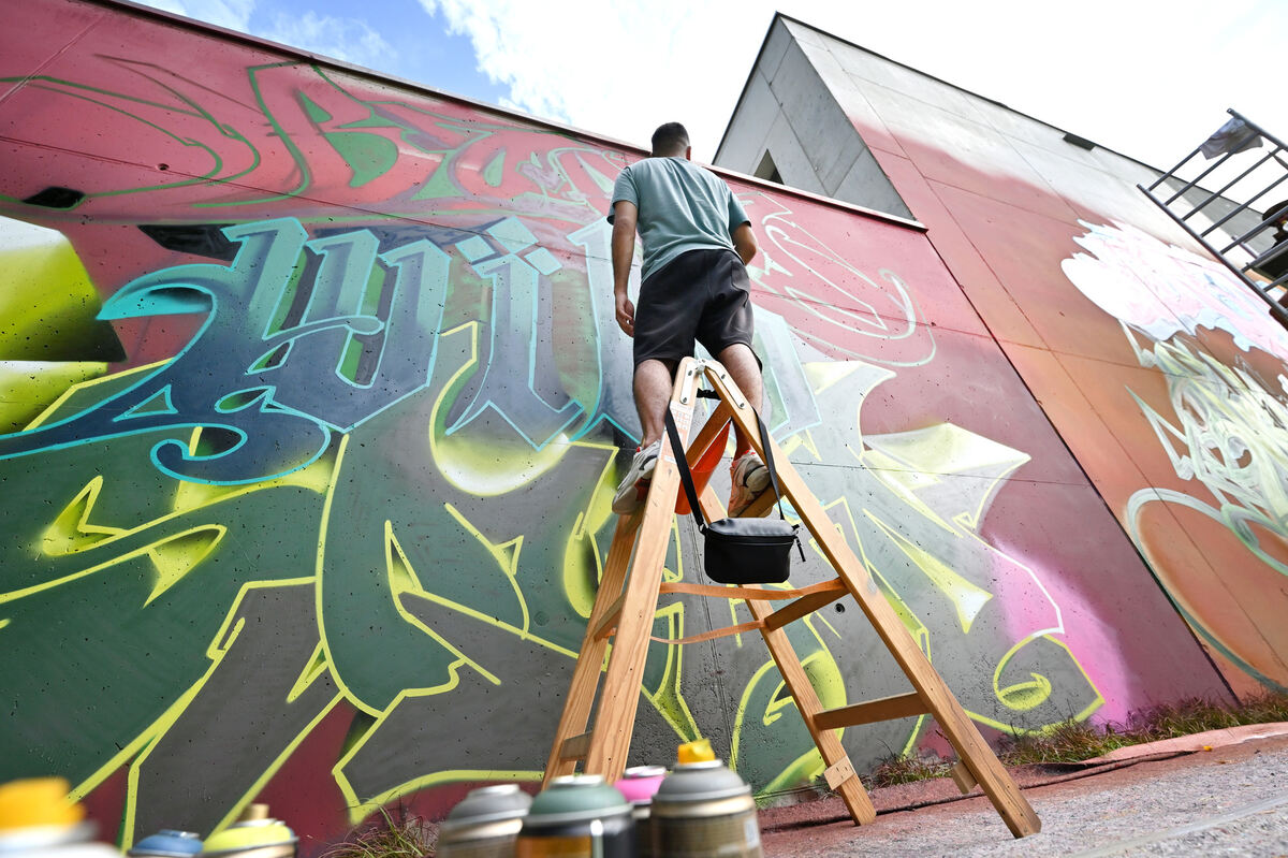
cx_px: 644
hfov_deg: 104.3
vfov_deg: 81.2
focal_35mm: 14
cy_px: 429
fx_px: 501
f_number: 4.5
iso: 1250
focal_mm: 14
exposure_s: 1/5000
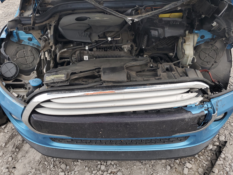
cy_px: 85
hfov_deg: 65.3
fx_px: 182
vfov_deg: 51.4
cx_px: 118
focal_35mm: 27
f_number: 1.5
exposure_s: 1/400
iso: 50
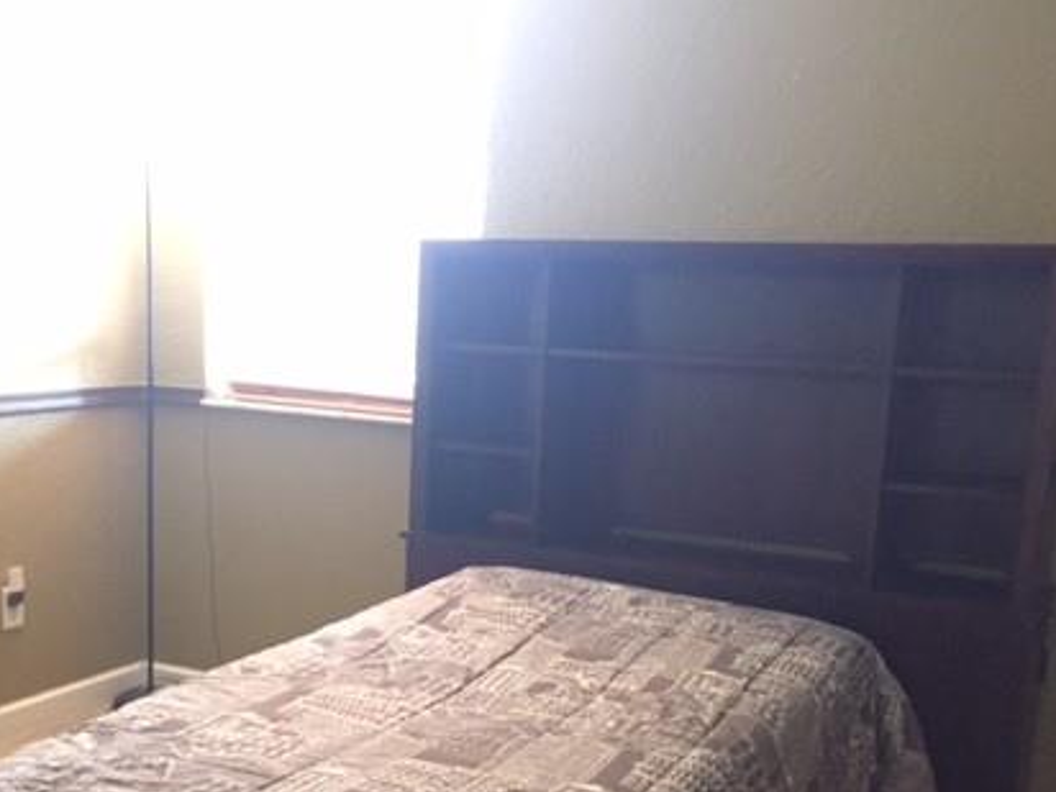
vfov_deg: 31.7
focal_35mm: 45
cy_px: 572
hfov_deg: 41.9
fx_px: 1373
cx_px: 425
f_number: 2.2
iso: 500
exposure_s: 1/15
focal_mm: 4.15
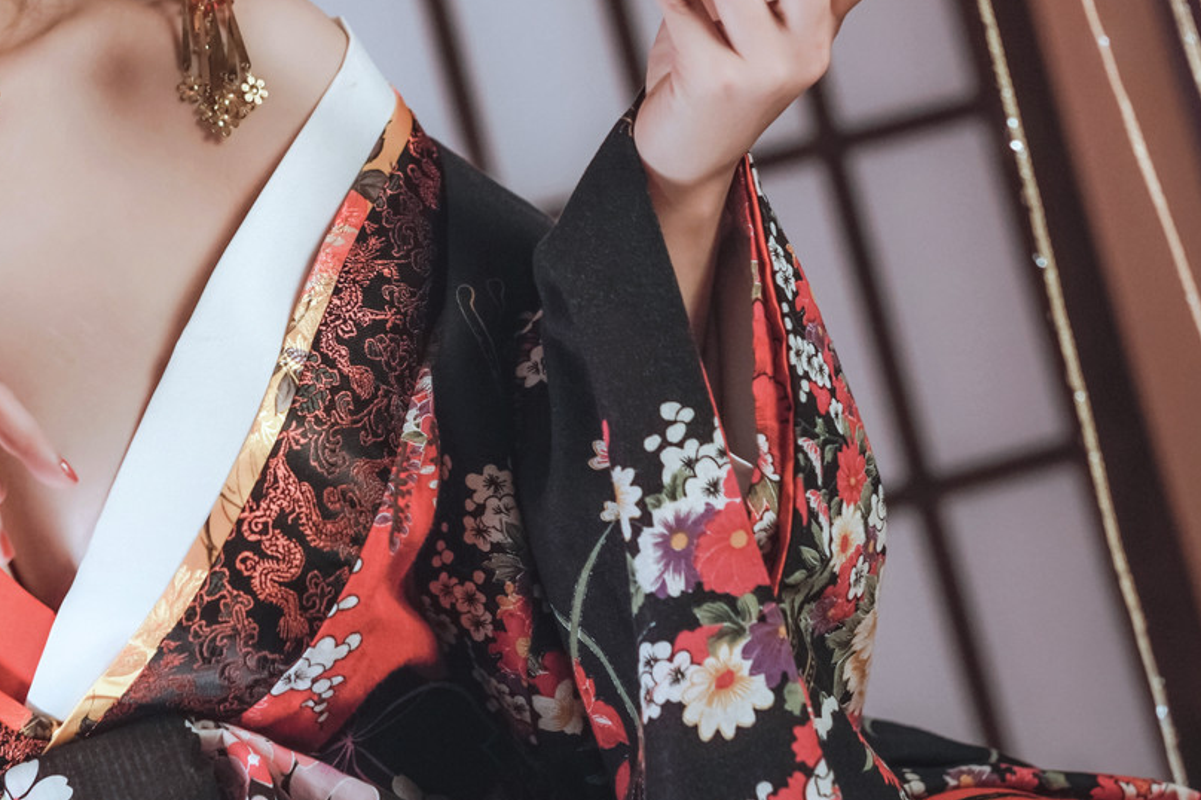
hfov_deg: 13.1
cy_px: 91
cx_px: 379
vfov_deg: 8.8
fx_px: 5202
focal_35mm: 156
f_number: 1.7
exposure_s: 1/60
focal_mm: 56
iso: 640
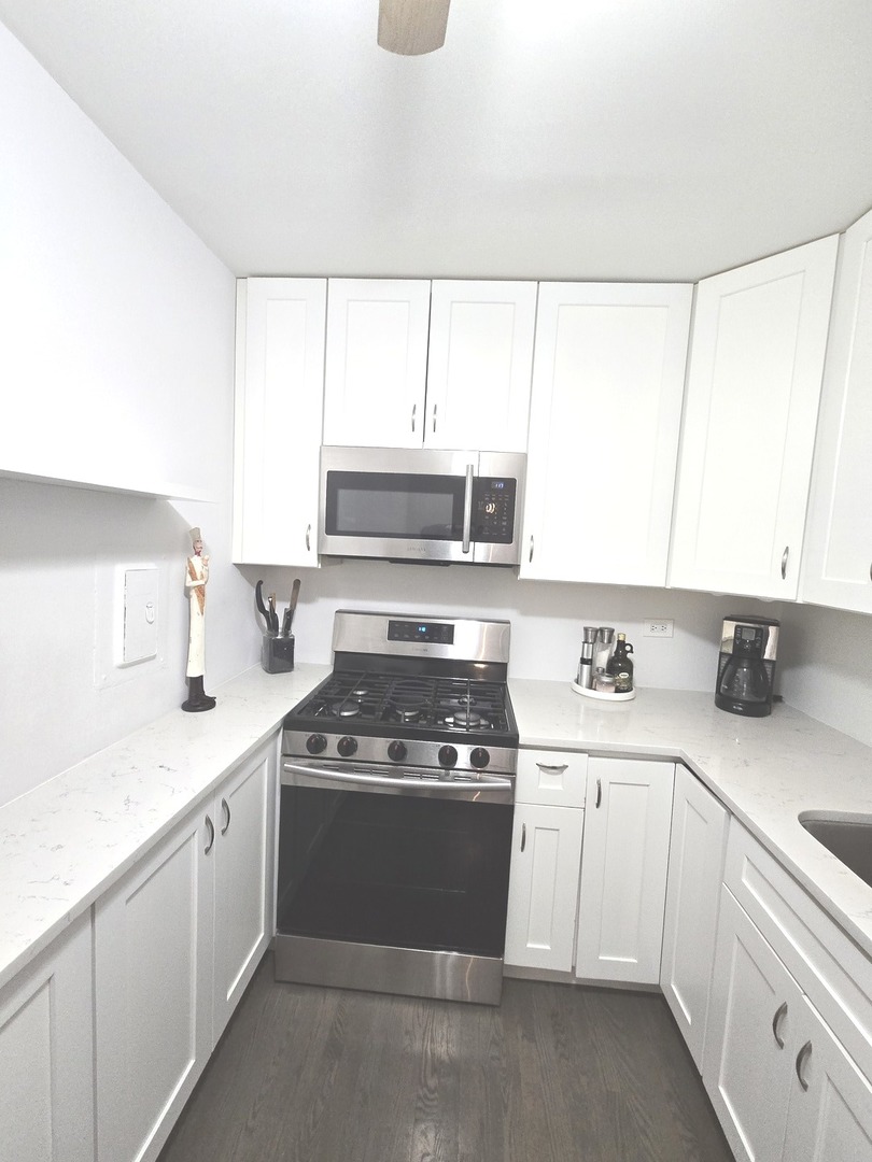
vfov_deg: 106.2
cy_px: 581
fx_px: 437
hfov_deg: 89.9
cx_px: 436
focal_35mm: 13
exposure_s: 1/60
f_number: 2.2
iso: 400
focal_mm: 2.2
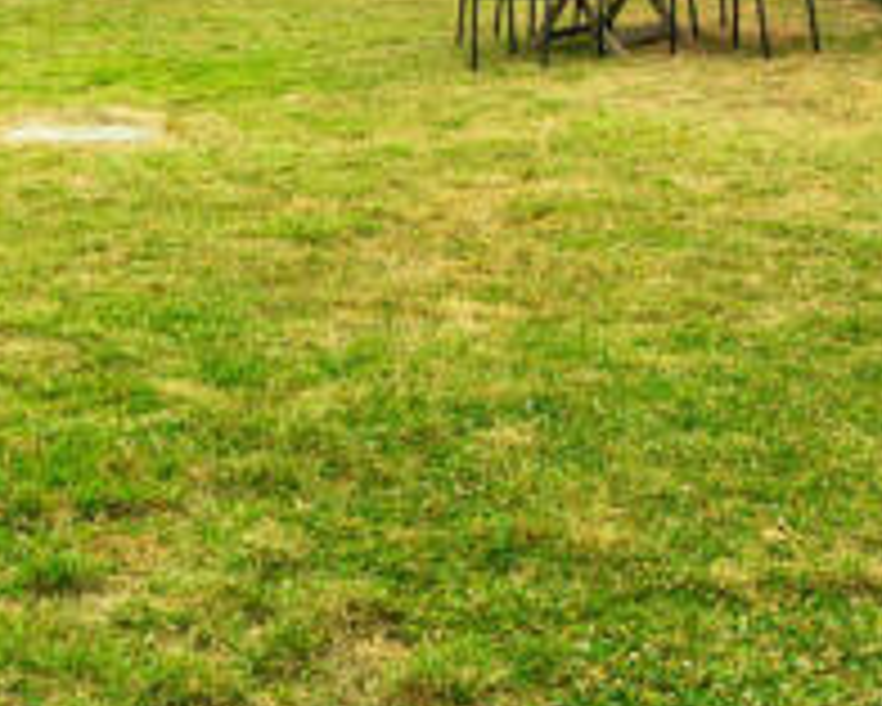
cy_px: -227
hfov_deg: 28.5
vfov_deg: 20.9
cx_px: 272
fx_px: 1724
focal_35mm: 66
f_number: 8
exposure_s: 1/125
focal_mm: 21
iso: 640
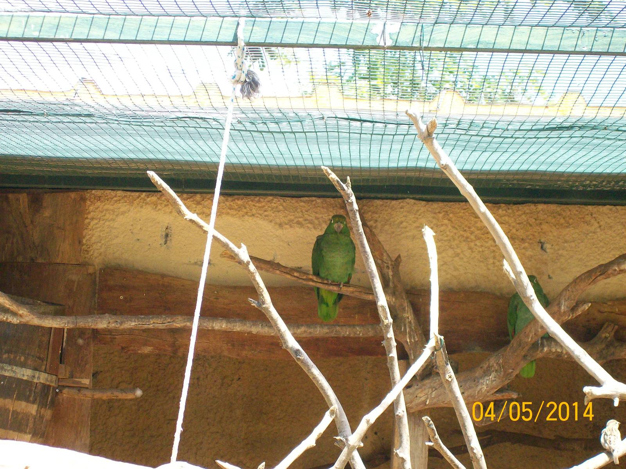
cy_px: 234
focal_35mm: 108
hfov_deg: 18.2
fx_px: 1952
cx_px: 313
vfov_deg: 13.7
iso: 140
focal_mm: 18
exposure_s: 1/130
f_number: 4.8
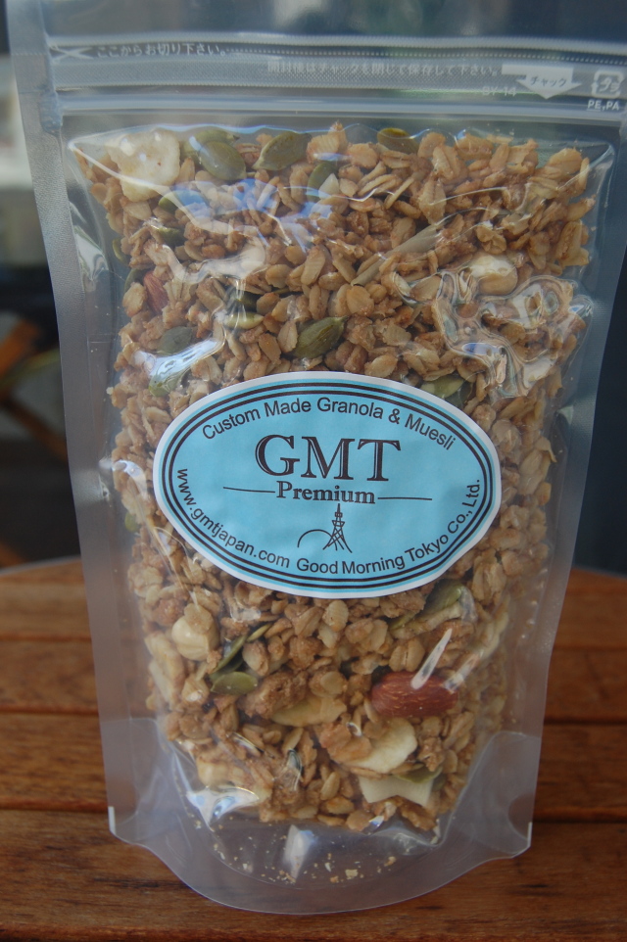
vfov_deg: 49.6
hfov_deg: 34.2
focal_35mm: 39
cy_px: 471
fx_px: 1020
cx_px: 314
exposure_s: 1/125
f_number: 5.6
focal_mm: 26
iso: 280
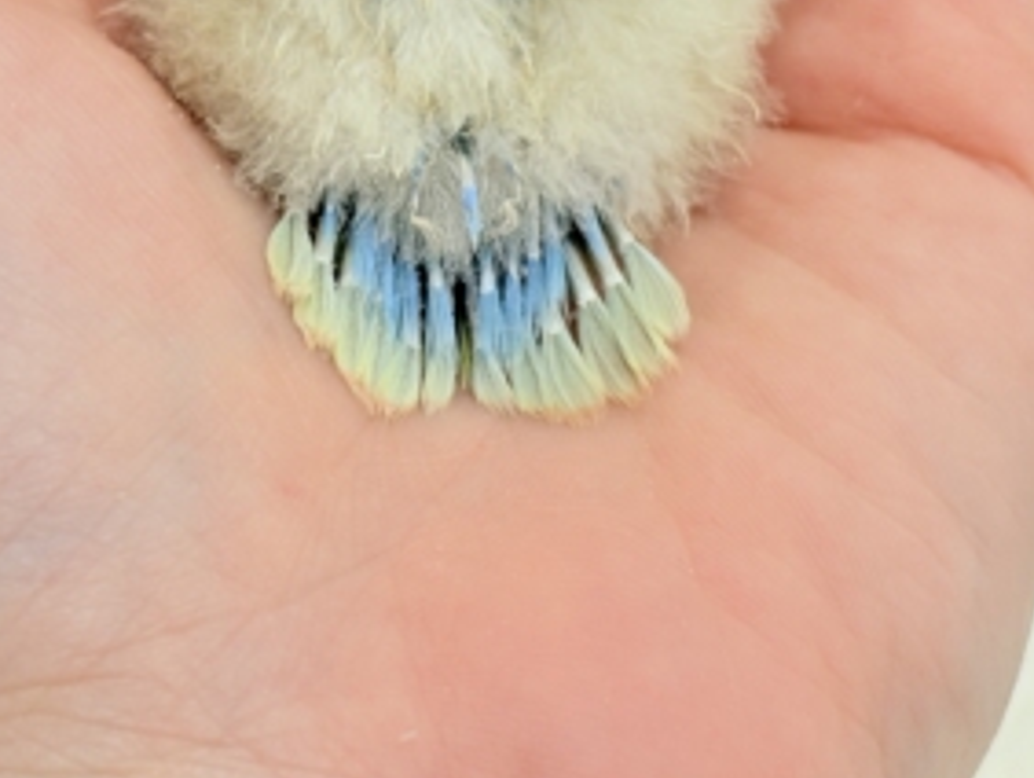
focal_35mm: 118
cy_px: 187
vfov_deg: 12.5
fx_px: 3528
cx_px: 616
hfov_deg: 16.7
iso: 40
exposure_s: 1/50
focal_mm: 5.96
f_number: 1.6
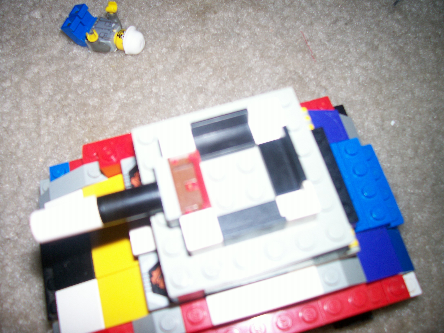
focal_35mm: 34
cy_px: 166
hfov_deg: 54.0
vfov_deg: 41.8
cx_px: 222
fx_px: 436
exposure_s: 1/64
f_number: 2.7
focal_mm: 5.6
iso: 80
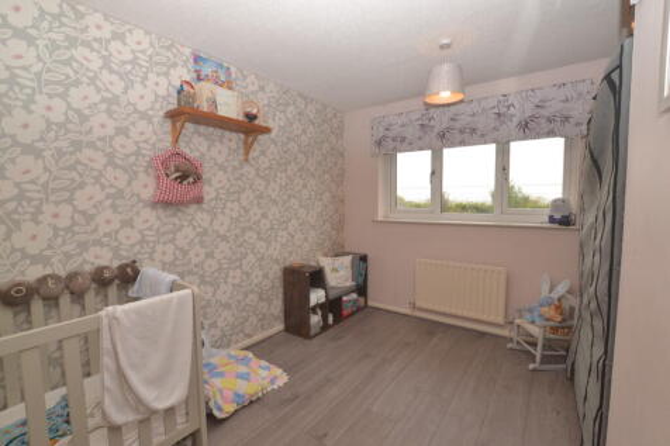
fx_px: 279
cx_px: 335
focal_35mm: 15
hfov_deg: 100.4
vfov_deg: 77.3
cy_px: 223
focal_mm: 10
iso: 800
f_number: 6.3
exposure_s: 1/125
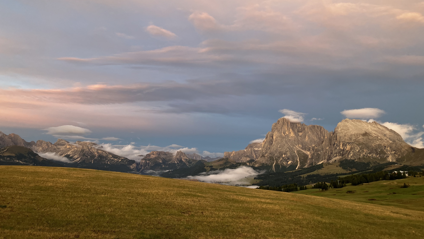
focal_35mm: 31
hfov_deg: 62.6
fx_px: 349
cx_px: 213
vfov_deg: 37.4
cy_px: 80
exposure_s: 1/121
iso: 80
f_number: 1.8
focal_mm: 3.99
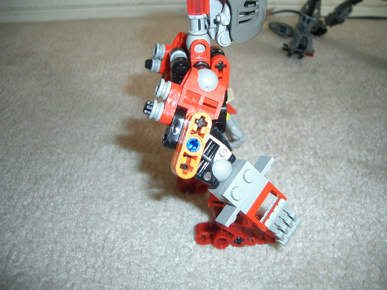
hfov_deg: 52.6
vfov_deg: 40.7
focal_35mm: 35
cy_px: 145
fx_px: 391
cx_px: 194
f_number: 2.6
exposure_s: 1/40
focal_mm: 5.8
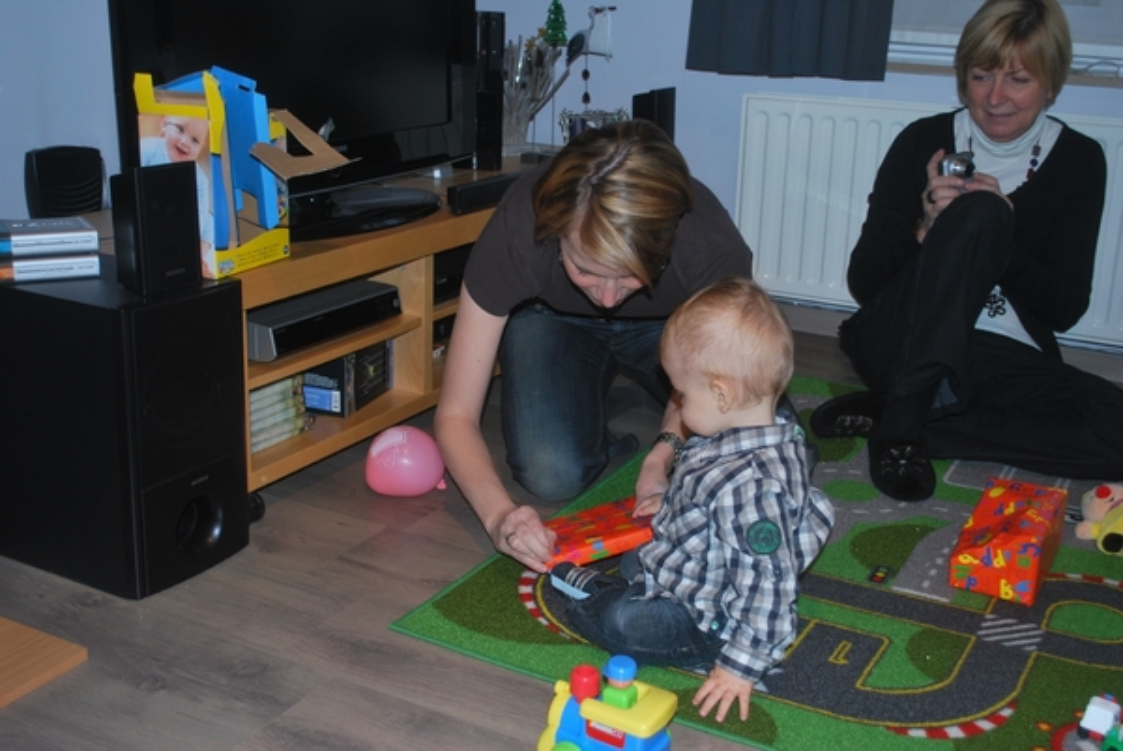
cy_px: 376
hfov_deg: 46.4
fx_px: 1311
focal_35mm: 42
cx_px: 562
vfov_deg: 31.9
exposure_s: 1/60
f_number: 4.5
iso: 200
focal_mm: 28
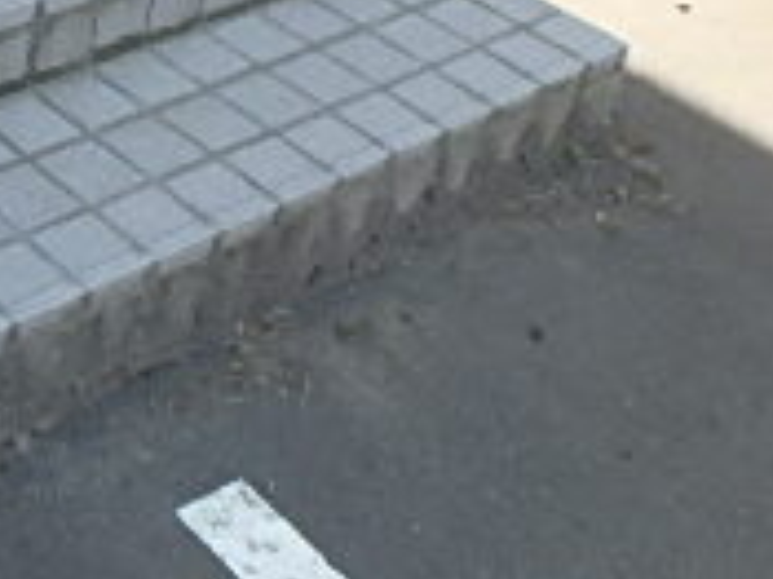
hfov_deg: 21.3
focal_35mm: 77
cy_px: -301
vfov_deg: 17.2
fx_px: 1718
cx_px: -393
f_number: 3.5
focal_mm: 3.7
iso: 125
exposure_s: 1/160
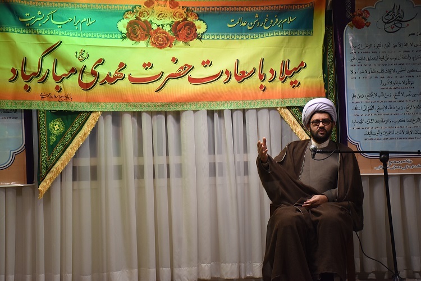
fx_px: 877
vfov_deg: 18.2
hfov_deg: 27.0
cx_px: 210
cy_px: 140
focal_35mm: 75
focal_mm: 50
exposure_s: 1/60
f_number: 4.8
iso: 800
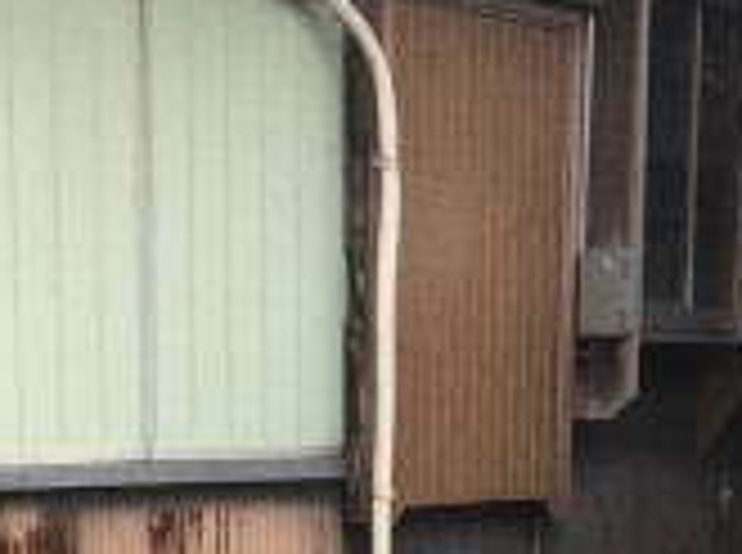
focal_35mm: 141
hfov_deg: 14.0
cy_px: 1054
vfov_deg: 9.8
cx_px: 409
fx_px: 3016
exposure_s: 1/120
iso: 32
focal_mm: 4.15
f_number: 2.2
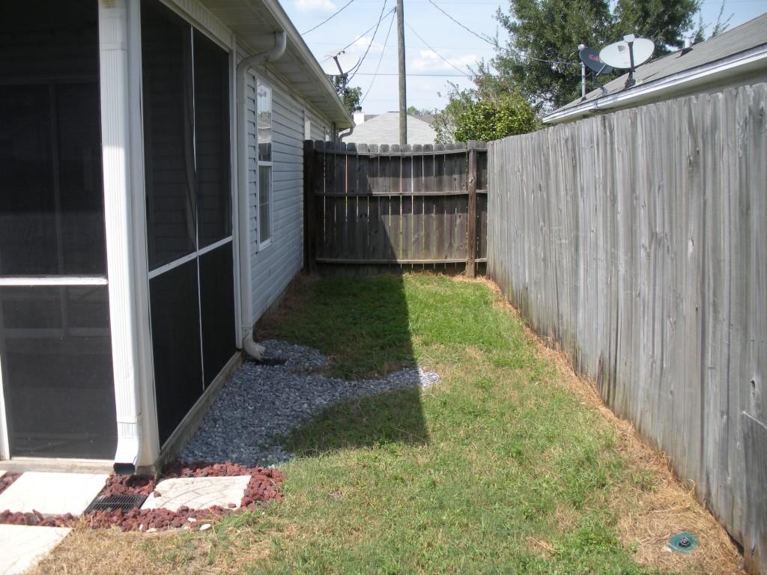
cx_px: 384
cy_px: 288
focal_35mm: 36
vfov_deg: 39.7
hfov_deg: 51.4
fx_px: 798
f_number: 3.5
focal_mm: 6.3
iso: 64
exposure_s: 1/438
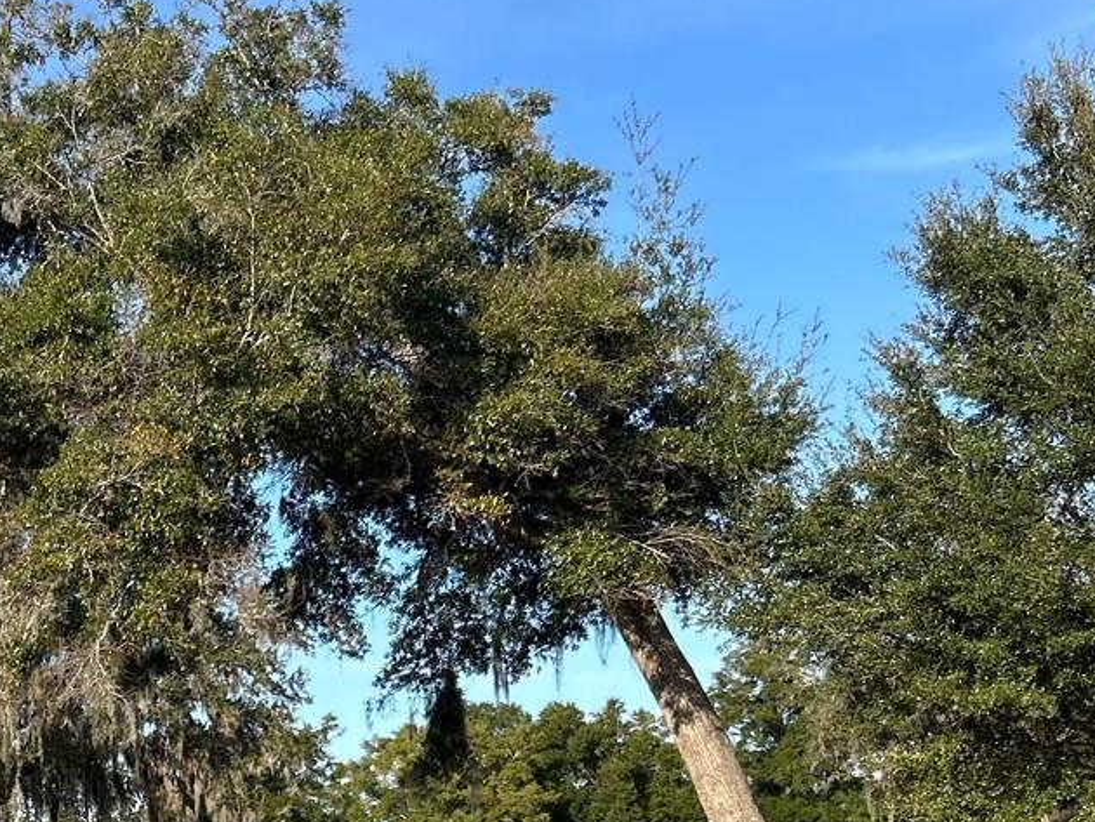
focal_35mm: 66
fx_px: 2089
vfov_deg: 21.1
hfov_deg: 27.6
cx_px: -3
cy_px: 907
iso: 50
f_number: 1.5
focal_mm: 5.7
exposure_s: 1/2083
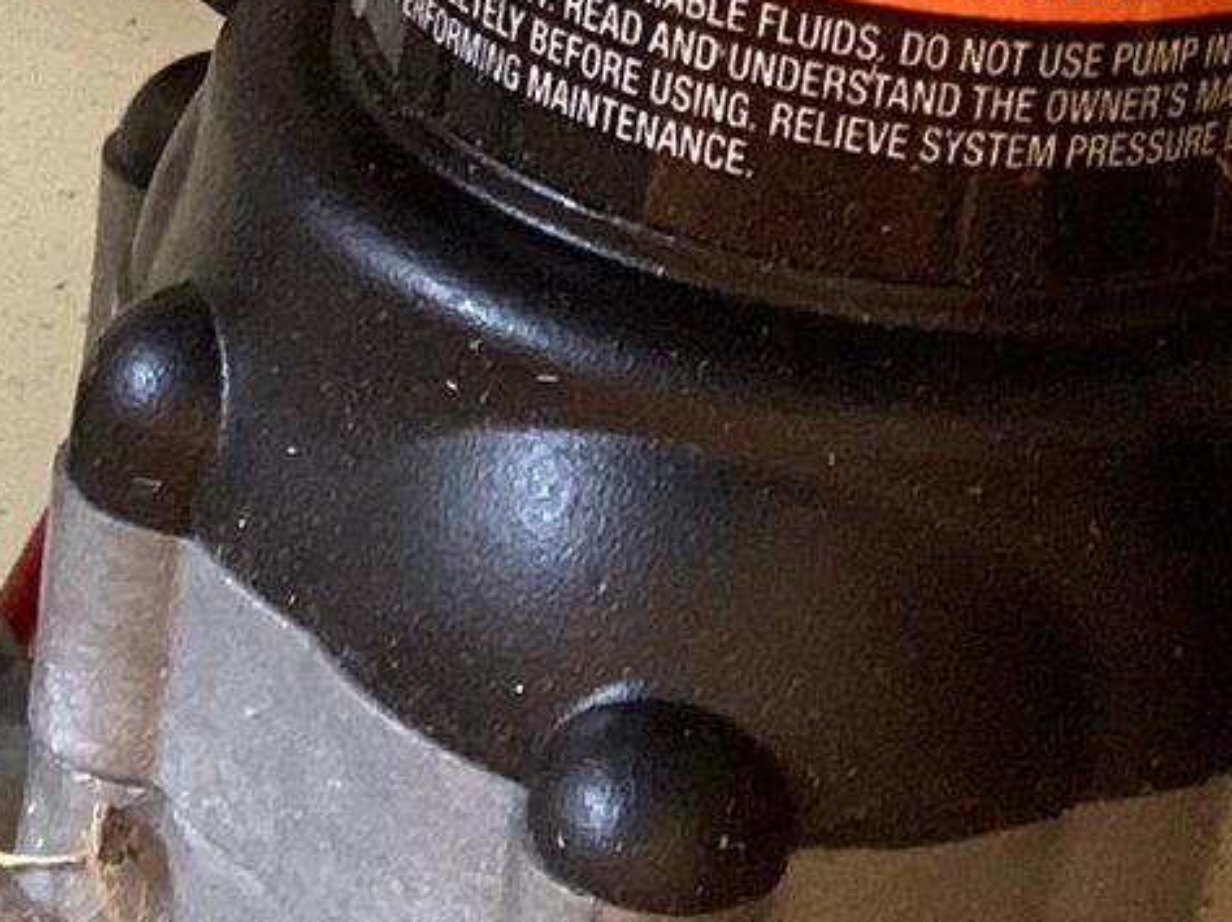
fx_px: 3522
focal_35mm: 99
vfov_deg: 14.3
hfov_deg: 19.8
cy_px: -308
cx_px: 516
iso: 100
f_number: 2.4
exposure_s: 1/50
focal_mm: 3.3
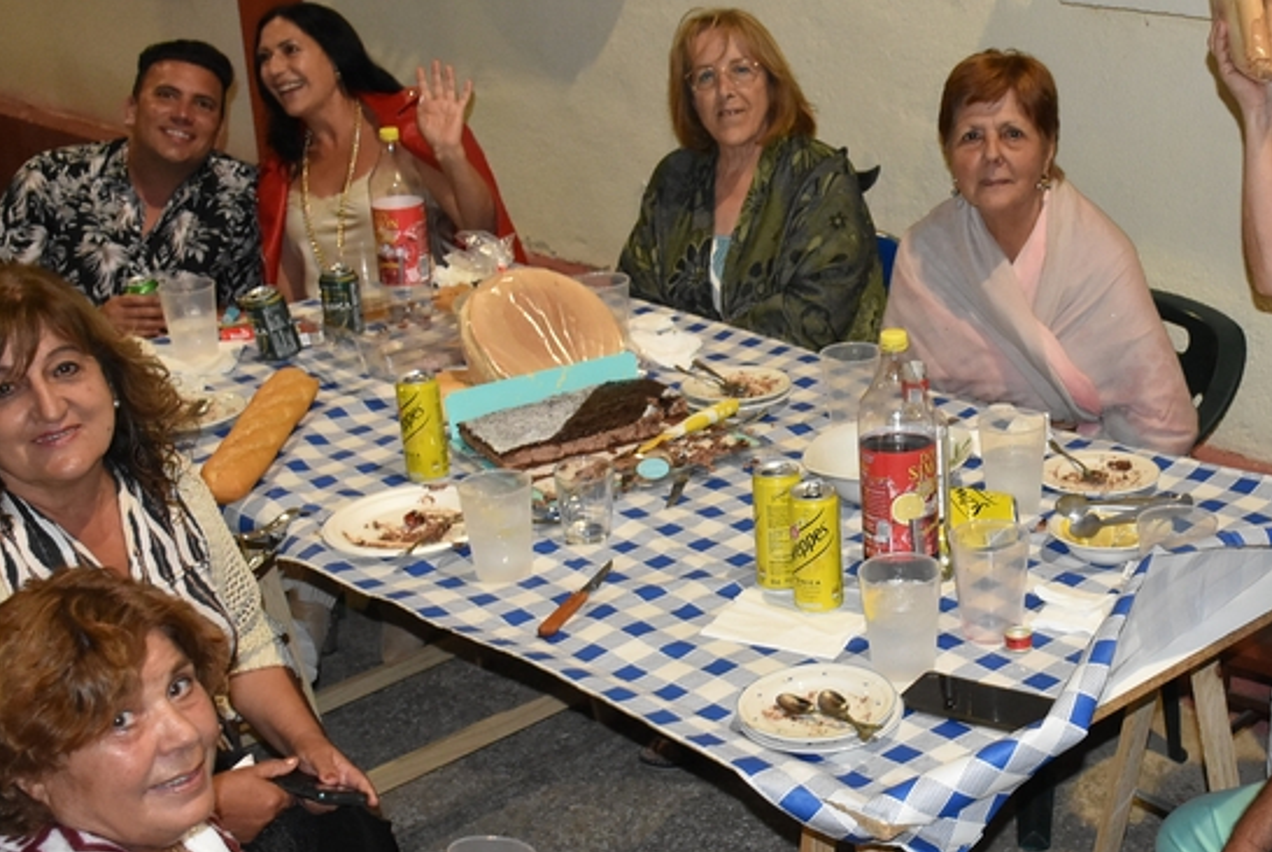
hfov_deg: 34.5
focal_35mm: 57
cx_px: 934
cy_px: 461
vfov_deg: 23.9
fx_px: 2011
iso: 2200
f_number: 3.8
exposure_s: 1/60
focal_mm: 23
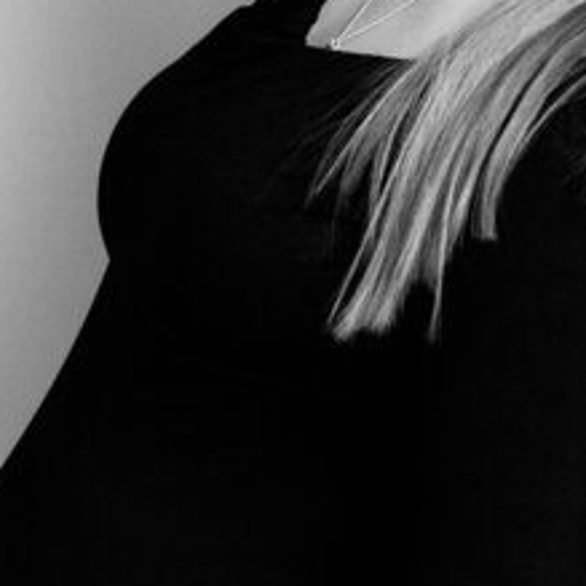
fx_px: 4826
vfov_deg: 6.9
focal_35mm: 252
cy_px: 492
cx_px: 326
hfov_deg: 6.9
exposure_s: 1/200
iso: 400
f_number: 5.6
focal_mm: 36
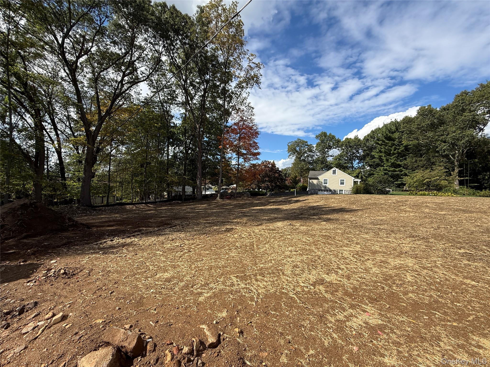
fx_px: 198
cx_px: 245
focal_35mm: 14
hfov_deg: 102.1
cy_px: 184
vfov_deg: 85.7
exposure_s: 1/1368
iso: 50
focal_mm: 2.22
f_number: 2.2
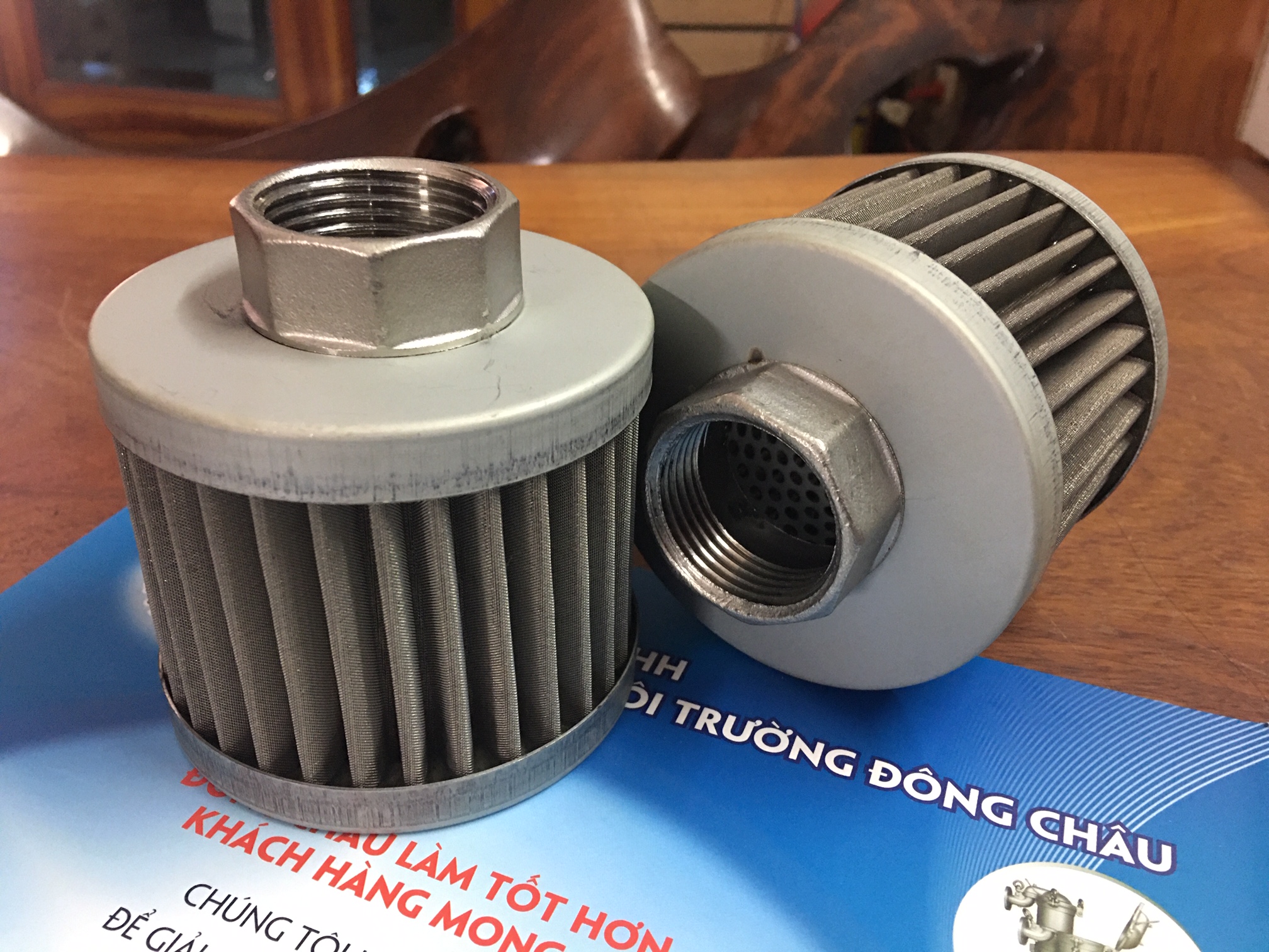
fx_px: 1063
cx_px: 634
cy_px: 476
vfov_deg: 48.2
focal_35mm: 29
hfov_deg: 61.7
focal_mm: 4.15
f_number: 2.2
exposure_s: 1/8
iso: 100
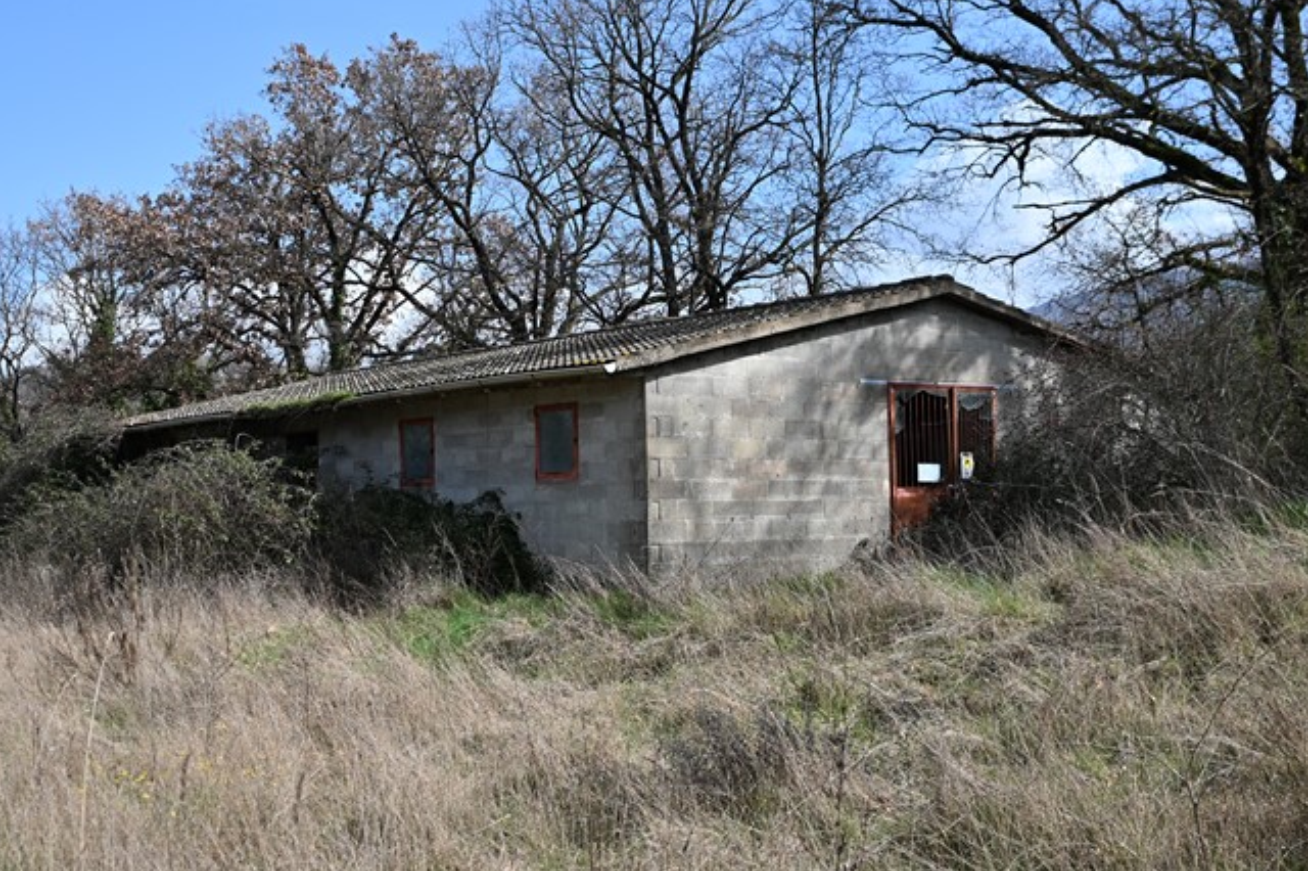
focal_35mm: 51
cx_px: 670
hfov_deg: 39.2
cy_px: 381
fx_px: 1838
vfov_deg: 26.6
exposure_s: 1/320
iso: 100
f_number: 6.3
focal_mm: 27
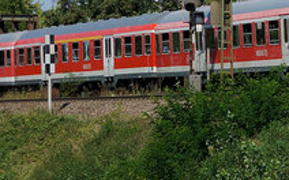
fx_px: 2383
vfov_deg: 4.3
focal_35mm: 303
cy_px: -22
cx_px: 390
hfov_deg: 6.9
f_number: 6.3
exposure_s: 1/1000
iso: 200
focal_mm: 35
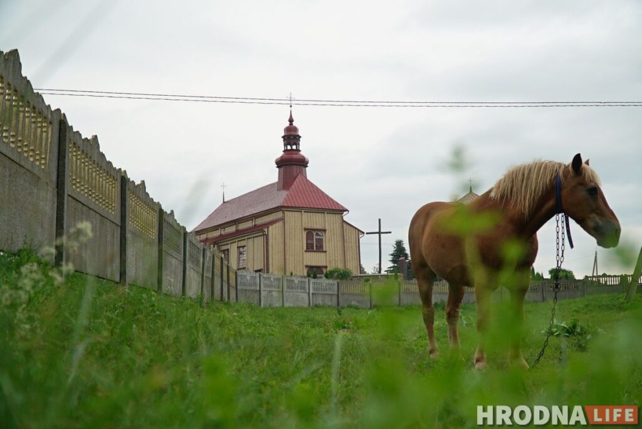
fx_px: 696
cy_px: 214
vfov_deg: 34.3
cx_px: 321
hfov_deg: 49.5
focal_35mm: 39
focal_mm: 26
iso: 200
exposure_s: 1/125
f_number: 4
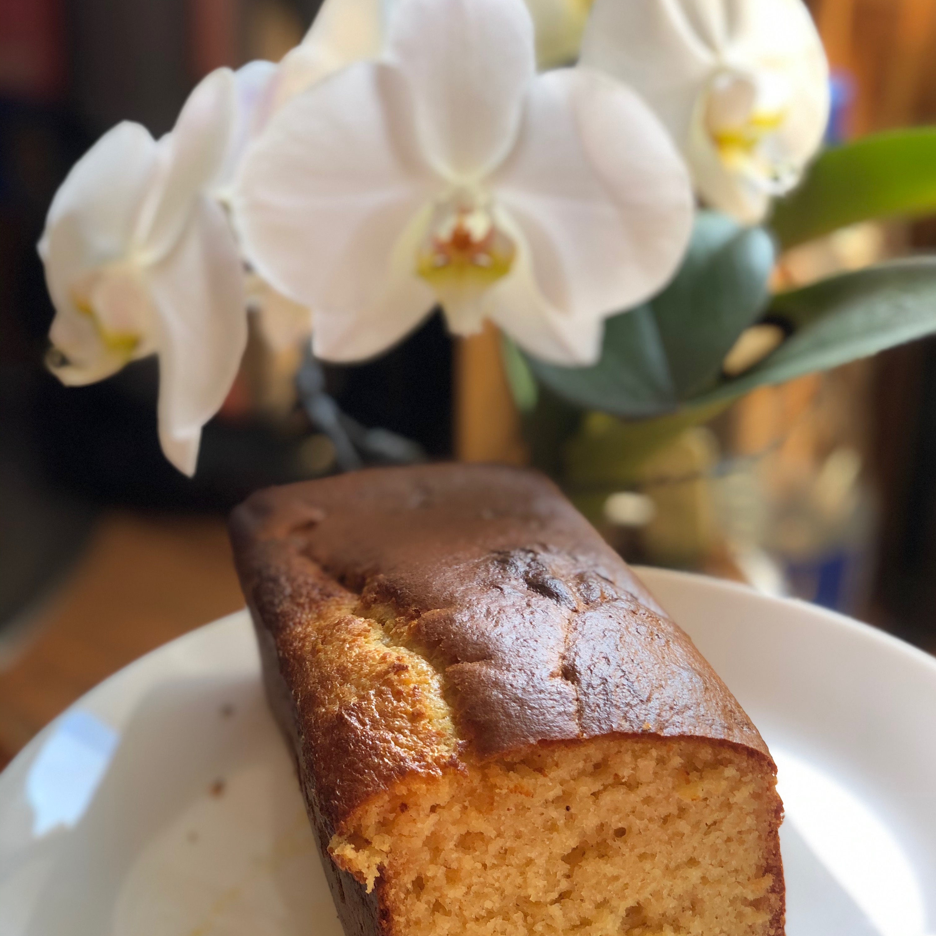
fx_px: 1897
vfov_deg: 27.7
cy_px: 502
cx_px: 473
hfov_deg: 27.7
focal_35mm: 62
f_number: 2.4
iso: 25
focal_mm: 6
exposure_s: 1/60
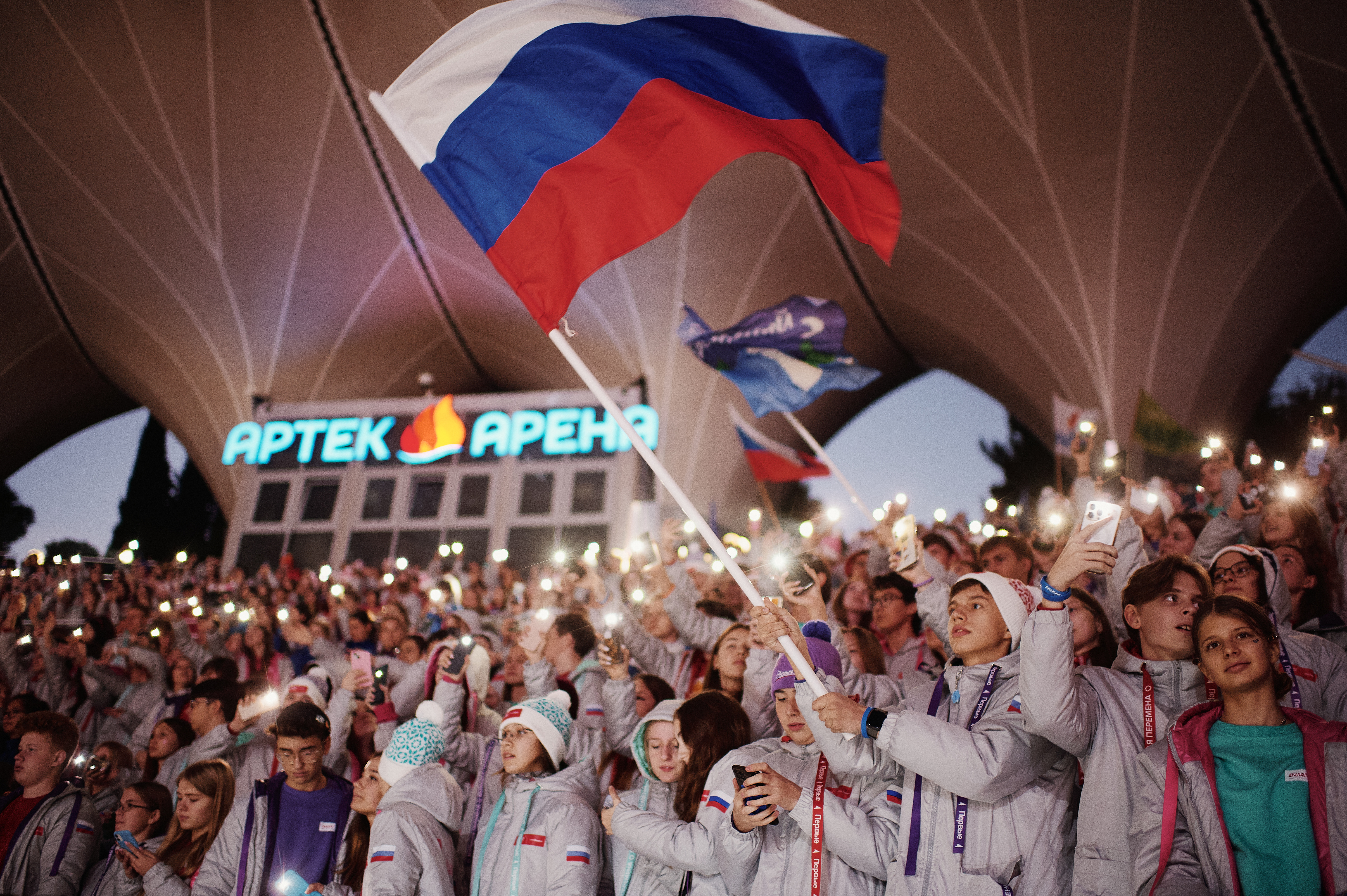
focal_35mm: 35
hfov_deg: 54.5
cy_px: 448
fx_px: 1309
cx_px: 674
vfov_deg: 37.8
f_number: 1.4
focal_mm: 35
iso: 800
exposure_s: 1/200
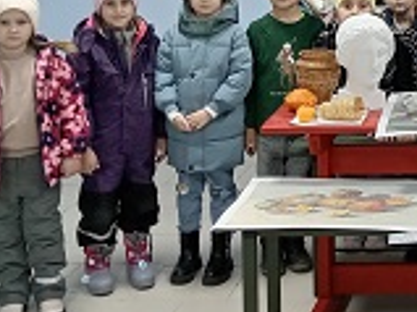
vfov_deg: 17.0
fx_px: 1011
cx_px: 484
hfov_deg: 21.8
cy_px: -37
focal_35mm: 84
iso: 550
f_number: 1.8
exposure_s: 1/25
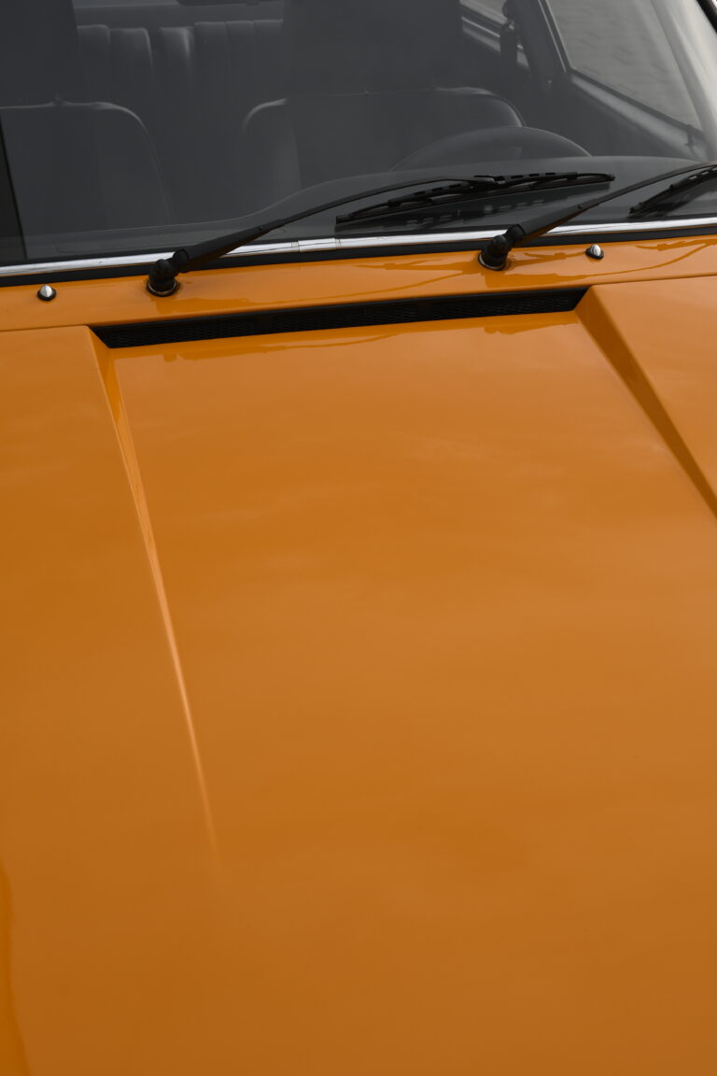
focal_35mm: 60
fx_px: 1792
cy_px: 538
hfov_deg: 22.6
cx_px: 358
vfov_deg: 33.4
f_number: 9
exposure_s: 1/200
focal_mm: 40
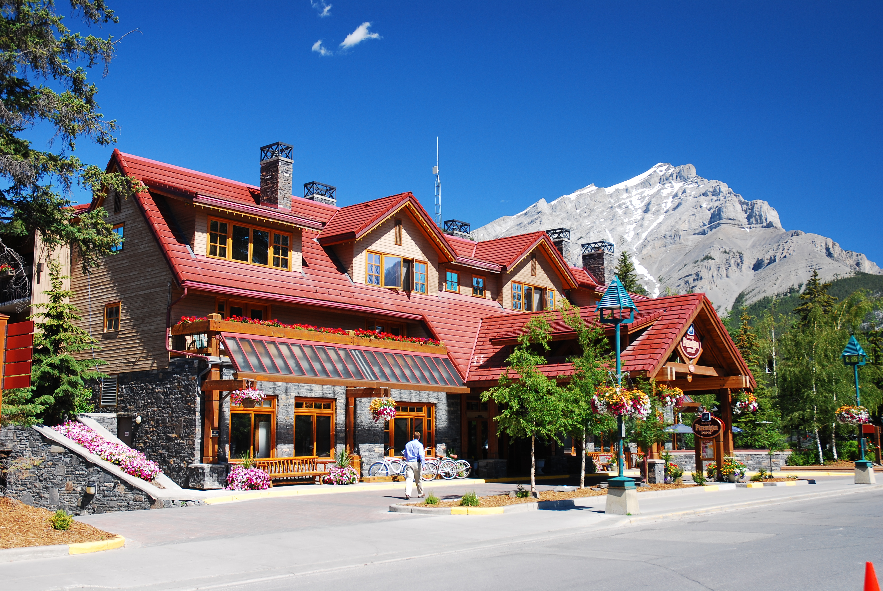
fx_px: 921
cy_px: 296
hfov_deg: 51.2
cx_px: 442
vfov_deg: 35.6
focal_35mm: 38
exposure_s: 1/100
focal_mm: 25
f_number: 5
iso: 100
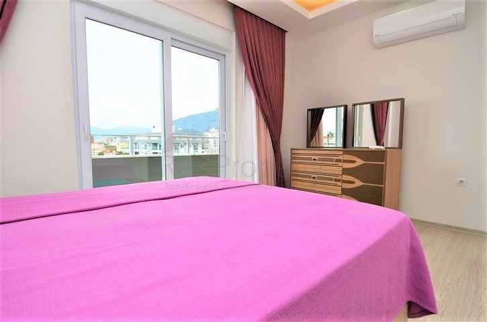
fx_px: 243
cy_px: 161
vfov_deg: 67.1
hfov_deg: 90.1
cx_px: 244
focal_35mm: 18
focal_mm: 12
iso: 125
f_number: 5.6
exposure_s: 1/125
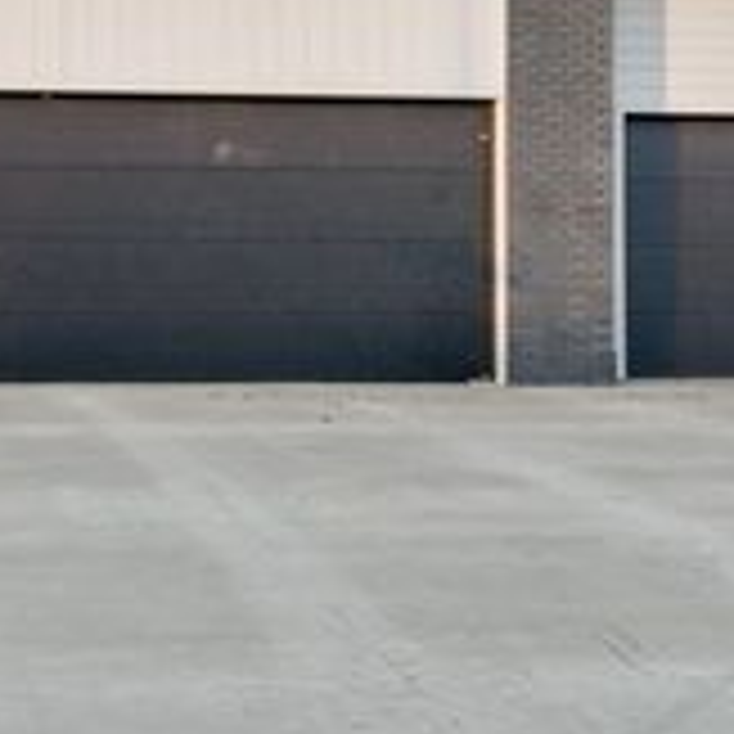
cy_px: 56
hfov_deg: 31.8
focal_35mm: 47
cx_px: -72
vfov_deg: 33.7
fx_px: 1134
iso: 200
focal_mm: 18.1
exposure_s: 1/100
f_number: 8
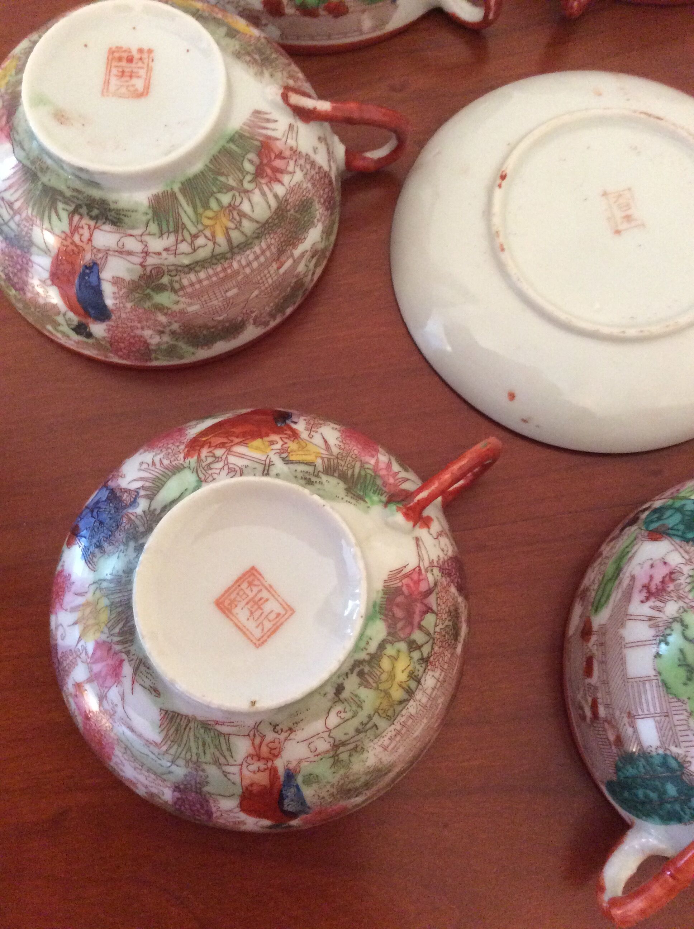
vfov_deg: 56.9
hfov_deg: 44.1
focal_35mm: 32
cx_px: 347
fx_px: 858
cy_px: 464
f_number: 2.4
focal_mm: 3.3
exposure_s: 1/17
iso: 320
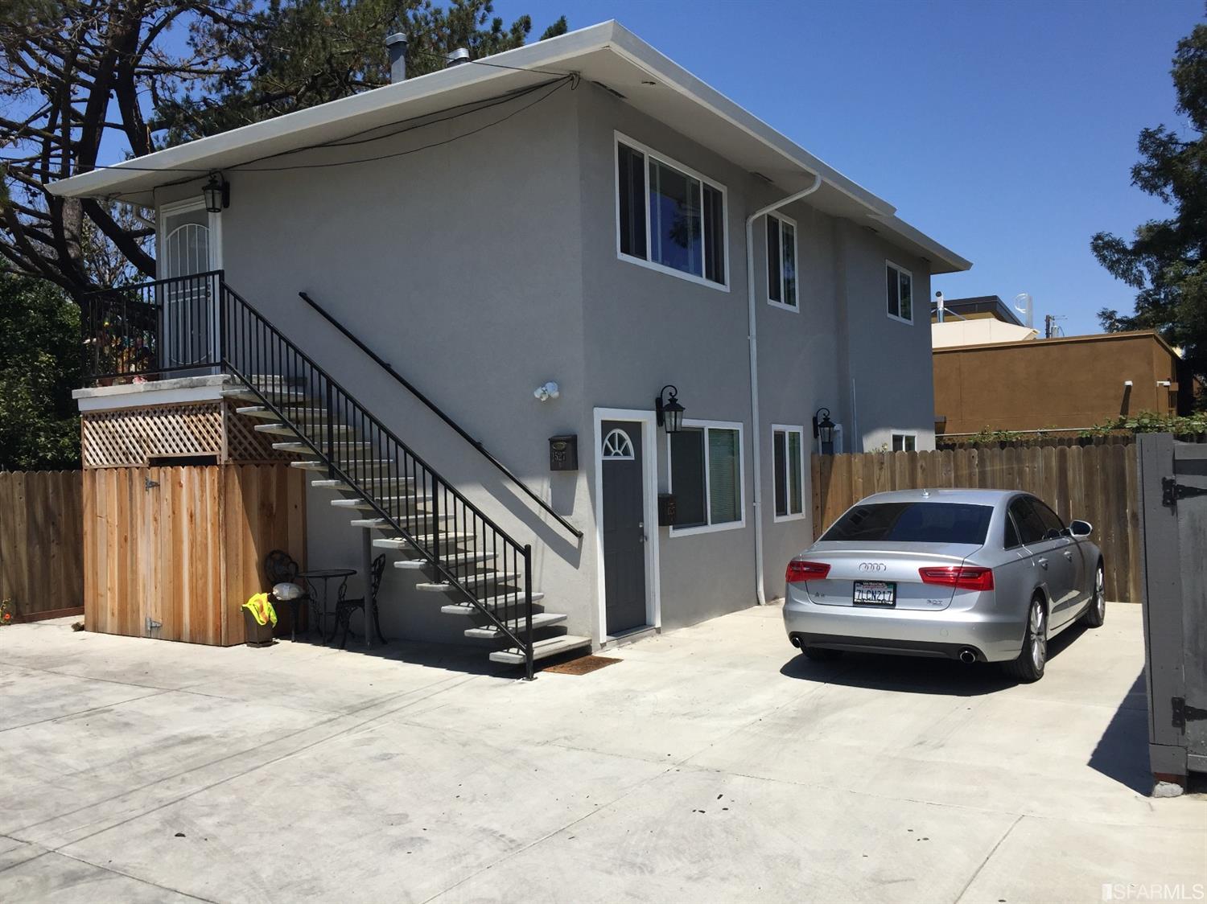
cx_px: 604
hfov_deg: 61.7
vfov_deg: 48.2
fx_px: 1011
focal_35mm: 29
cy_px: 452
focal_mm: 4.15
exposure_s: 1/2639
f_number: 2.2
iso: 32
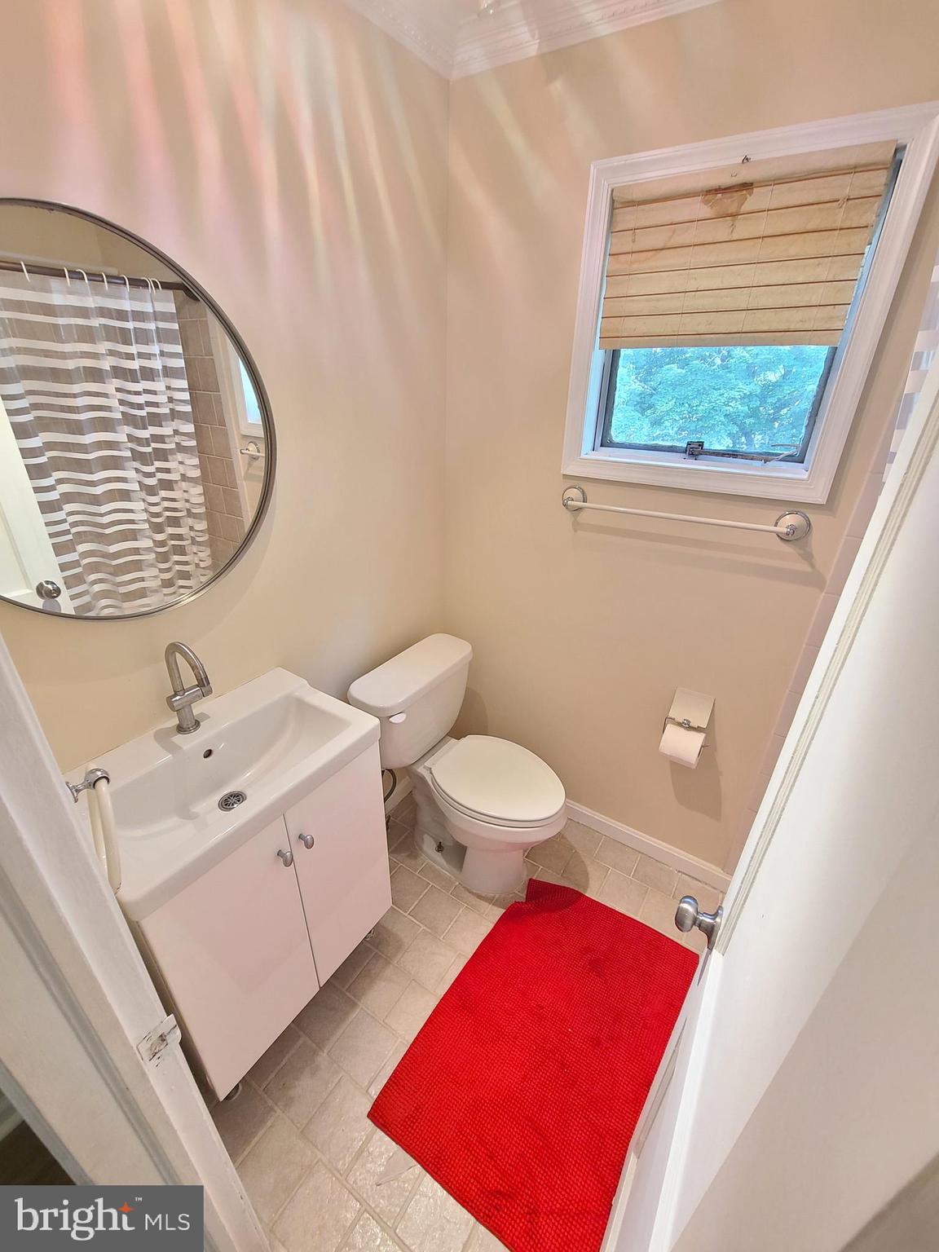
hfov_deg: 89.9
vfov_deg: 106.2
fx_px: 470
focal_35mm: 13
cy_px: 626
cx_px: 470
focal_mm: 2.2
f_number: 2.2
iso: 320
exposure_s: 1/60
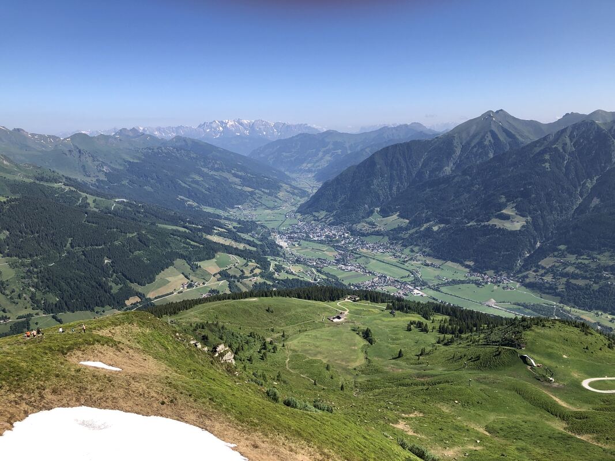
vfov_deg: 49.7
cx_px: 308
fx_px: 497
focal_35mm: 28
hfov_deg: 63.4
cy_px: 230
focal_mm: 3.99
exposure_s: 1/1621
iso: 20
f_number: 1.8
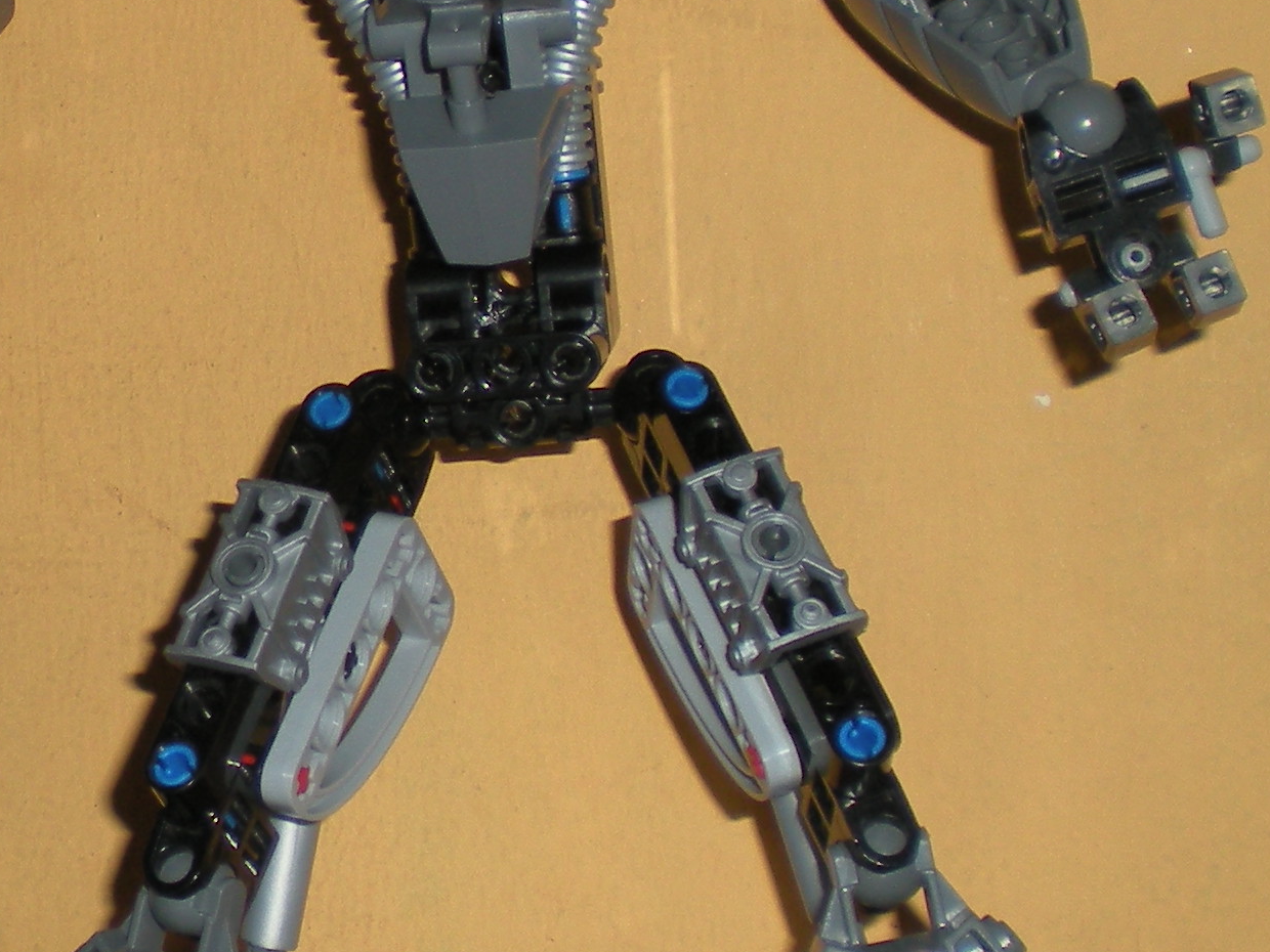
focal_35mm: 100
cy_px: 361
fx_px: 3669
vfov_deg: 14.8
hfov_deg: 19.5
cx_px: 281
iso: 64
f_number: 3.1
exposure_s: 1/60
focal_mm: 6.3
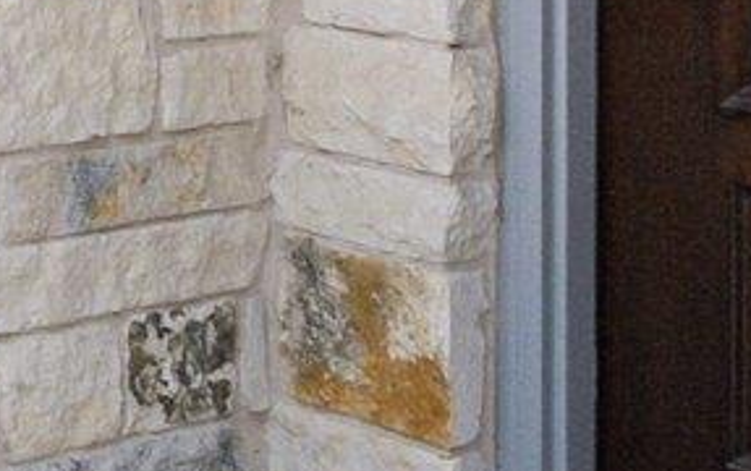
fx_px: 2233
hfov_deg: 14.7
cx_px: -871
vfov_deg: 11.0
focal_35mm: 109
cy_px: -467
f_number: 8
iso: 400
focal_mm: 10
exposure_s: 1/125
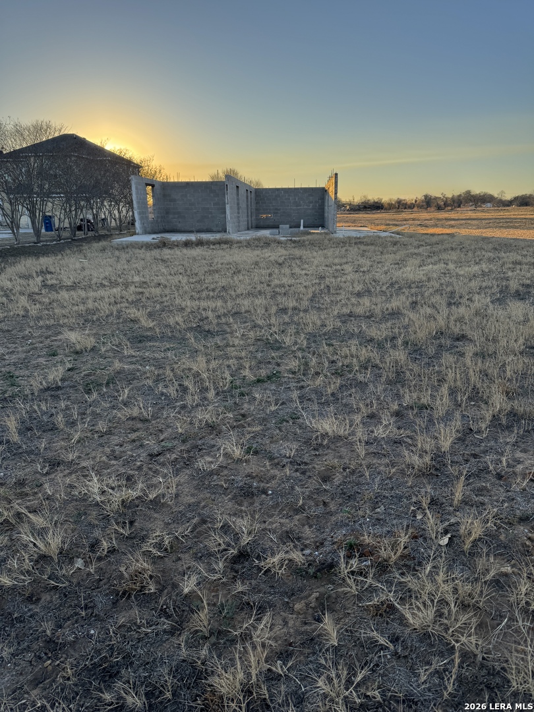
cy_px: 356
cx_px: 267
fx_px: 494
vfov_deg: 71.6
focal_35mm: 24
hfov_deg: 56.8
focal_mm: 6.76
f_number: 1.78
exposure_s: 1/1721
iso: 80
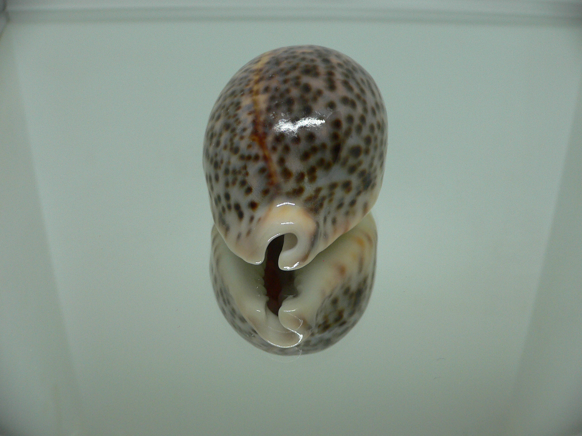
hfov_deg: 52.6
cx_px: 291
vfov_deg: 40.7
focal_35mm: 35
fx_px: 588
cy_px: 218
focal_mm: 4.6
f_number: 2.8
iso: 150
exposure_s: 1/60
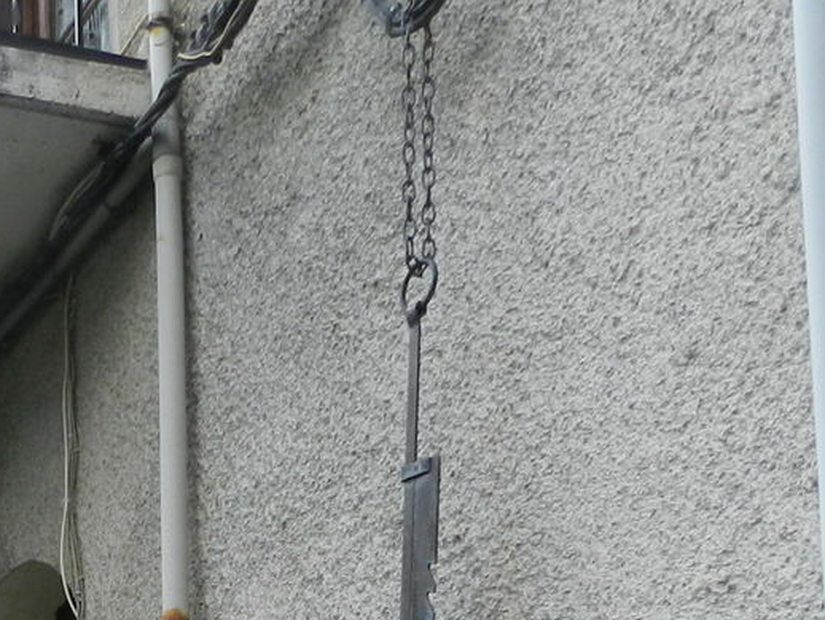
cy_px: 955
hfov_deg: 25.7
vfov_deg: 18.2
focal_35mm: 71
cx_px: -45
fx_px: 1693
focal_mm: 4
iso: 160
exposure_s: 1/320
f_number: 3.4
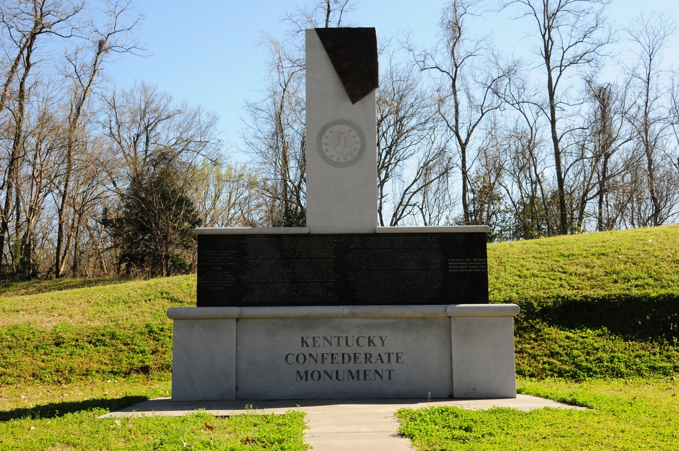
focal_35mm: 42
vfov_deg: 31.8
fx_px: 791
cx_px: 340
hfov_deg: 46.5
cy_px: 226
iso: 1000
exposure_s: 1/640
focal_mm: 28
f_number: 13
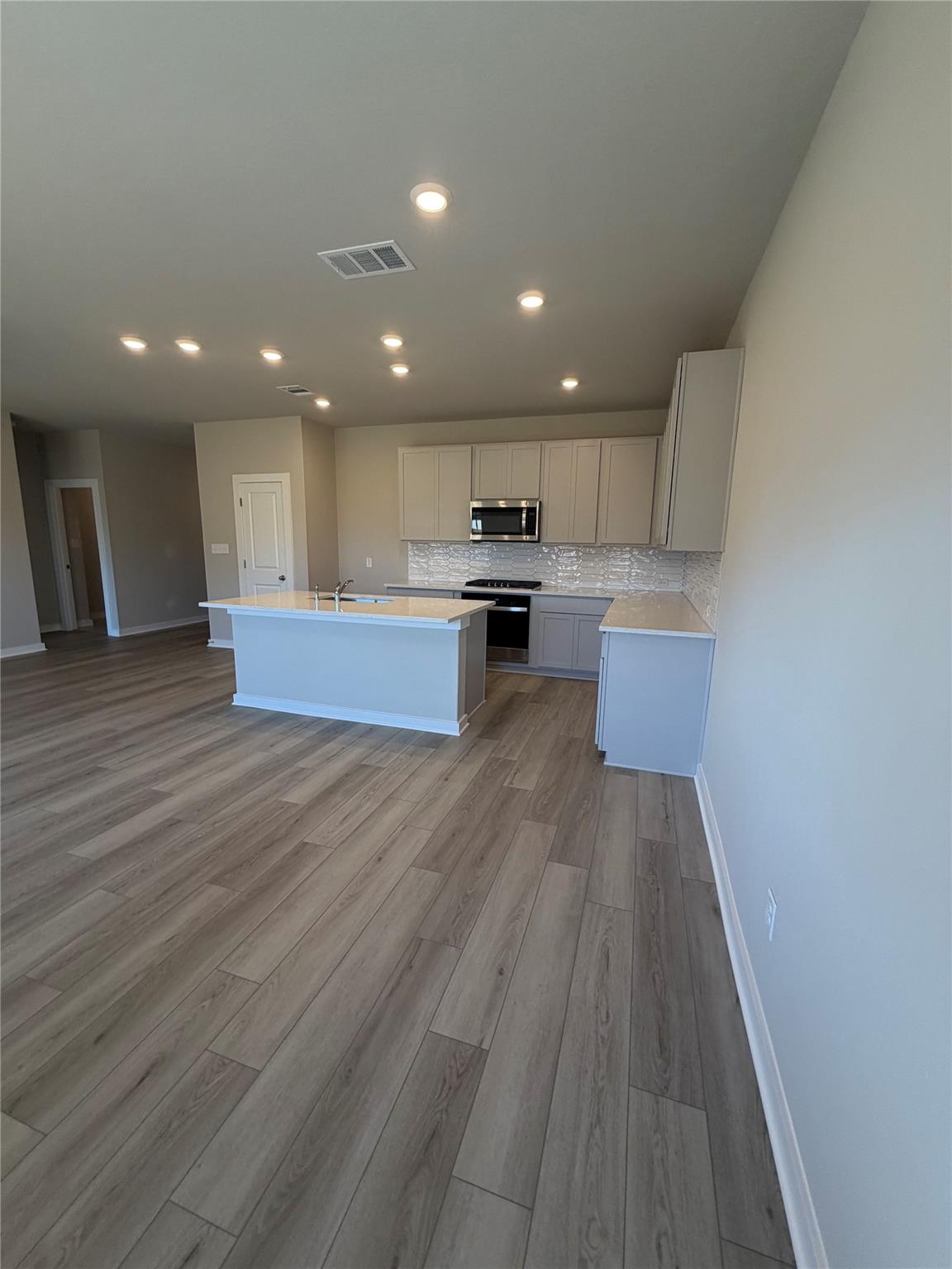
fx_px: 513
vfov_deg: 102.1
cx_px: 476
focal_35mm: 14
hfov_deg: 85.7
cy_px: 634
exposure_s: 1/120
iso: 160
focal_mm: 2.22
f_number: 2.2
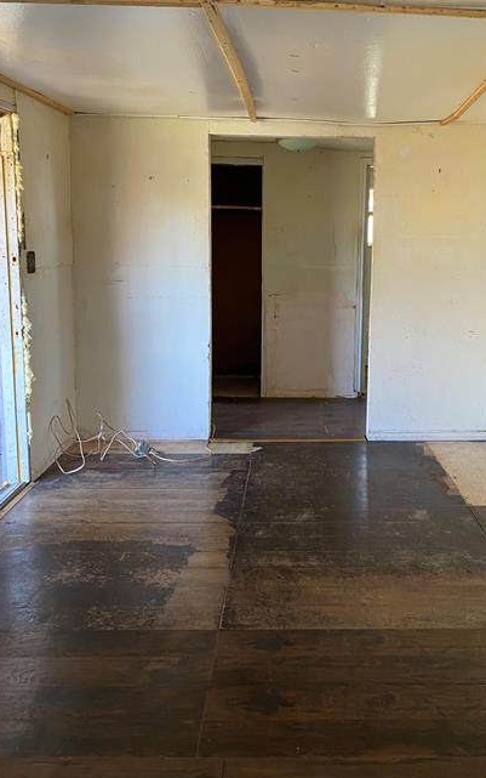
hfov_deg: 38.0
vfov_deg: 57.9
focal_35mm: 33
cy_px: 329
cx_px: 315
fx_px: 699
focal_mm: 4.25
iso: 125
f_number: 1.8
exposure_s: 1/60
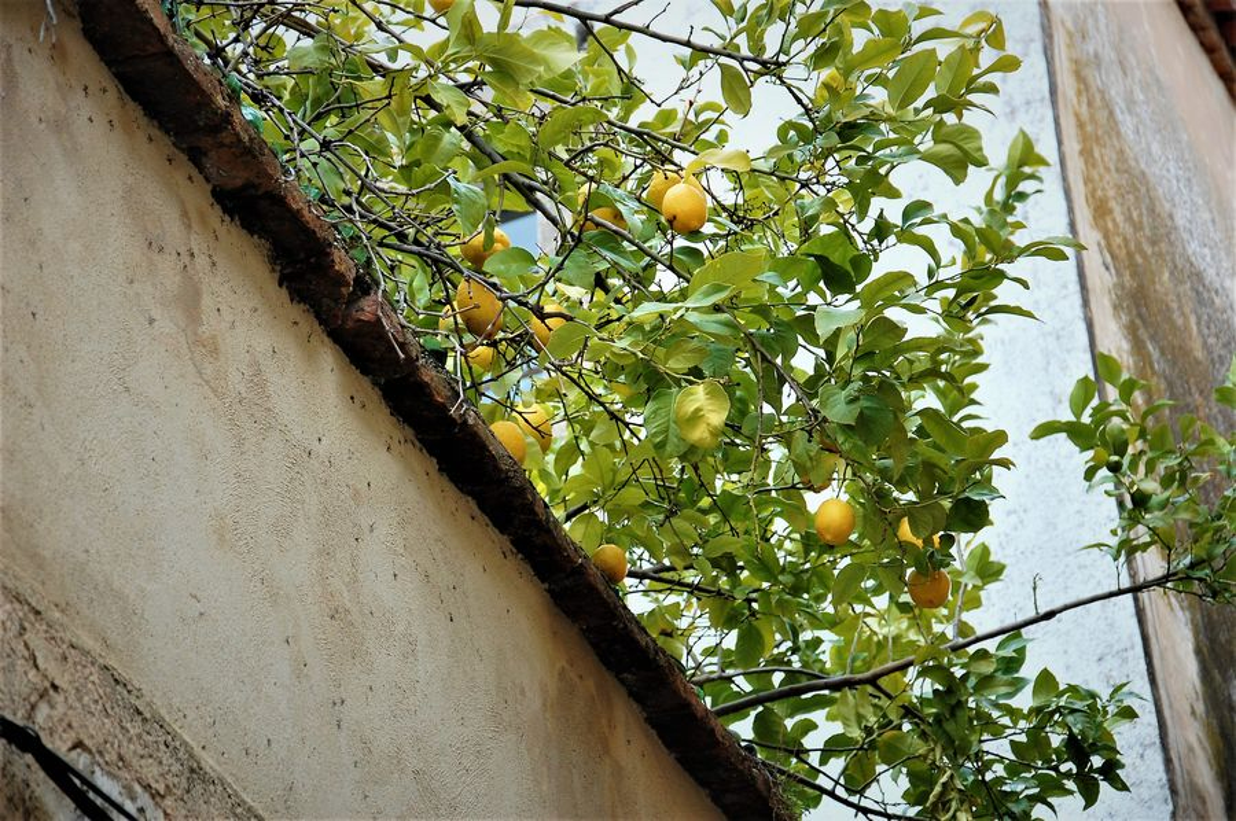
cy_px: 410
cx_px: 618
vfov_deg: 13.0
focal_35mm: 105
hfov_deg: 19.5
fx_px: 3601
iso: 400
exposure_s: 1/250
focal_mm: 70
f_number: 5.6
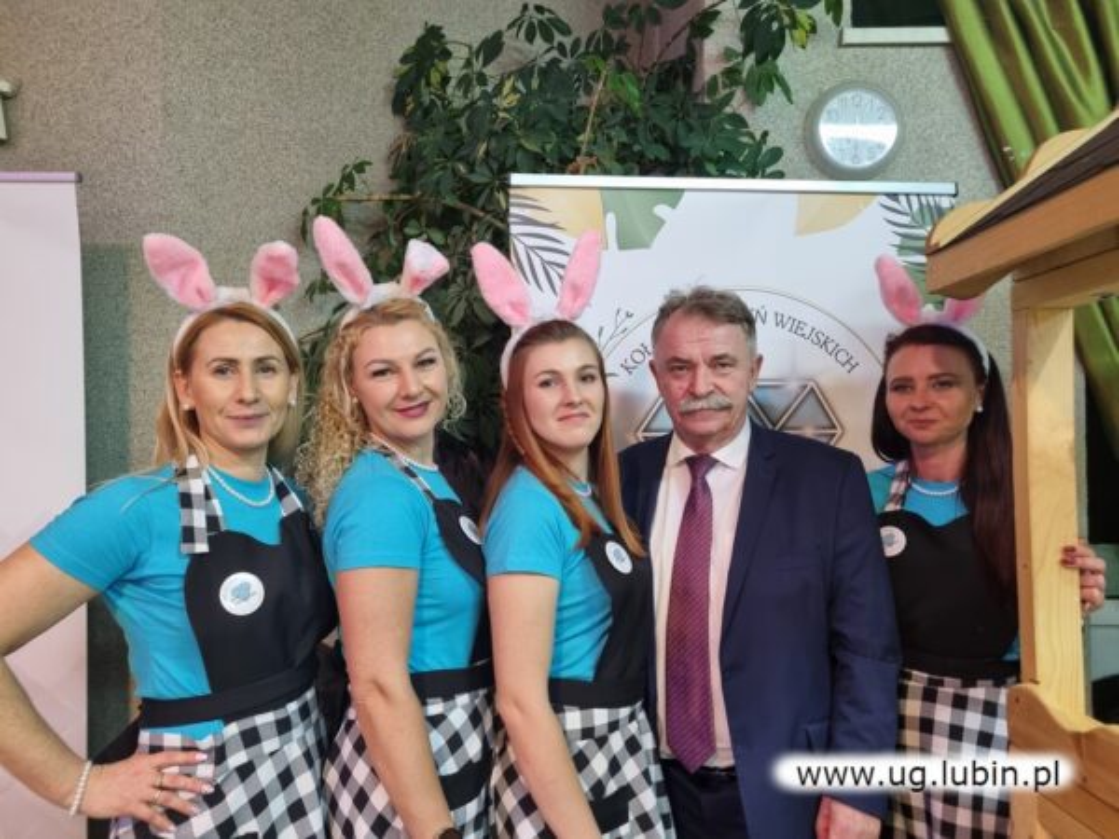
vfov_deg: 53.1
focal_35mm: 26
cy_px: 420
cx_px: 560
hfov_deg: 67.3
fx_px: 840
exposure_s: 1/50
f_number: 1.8
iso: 400
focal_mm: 5.4
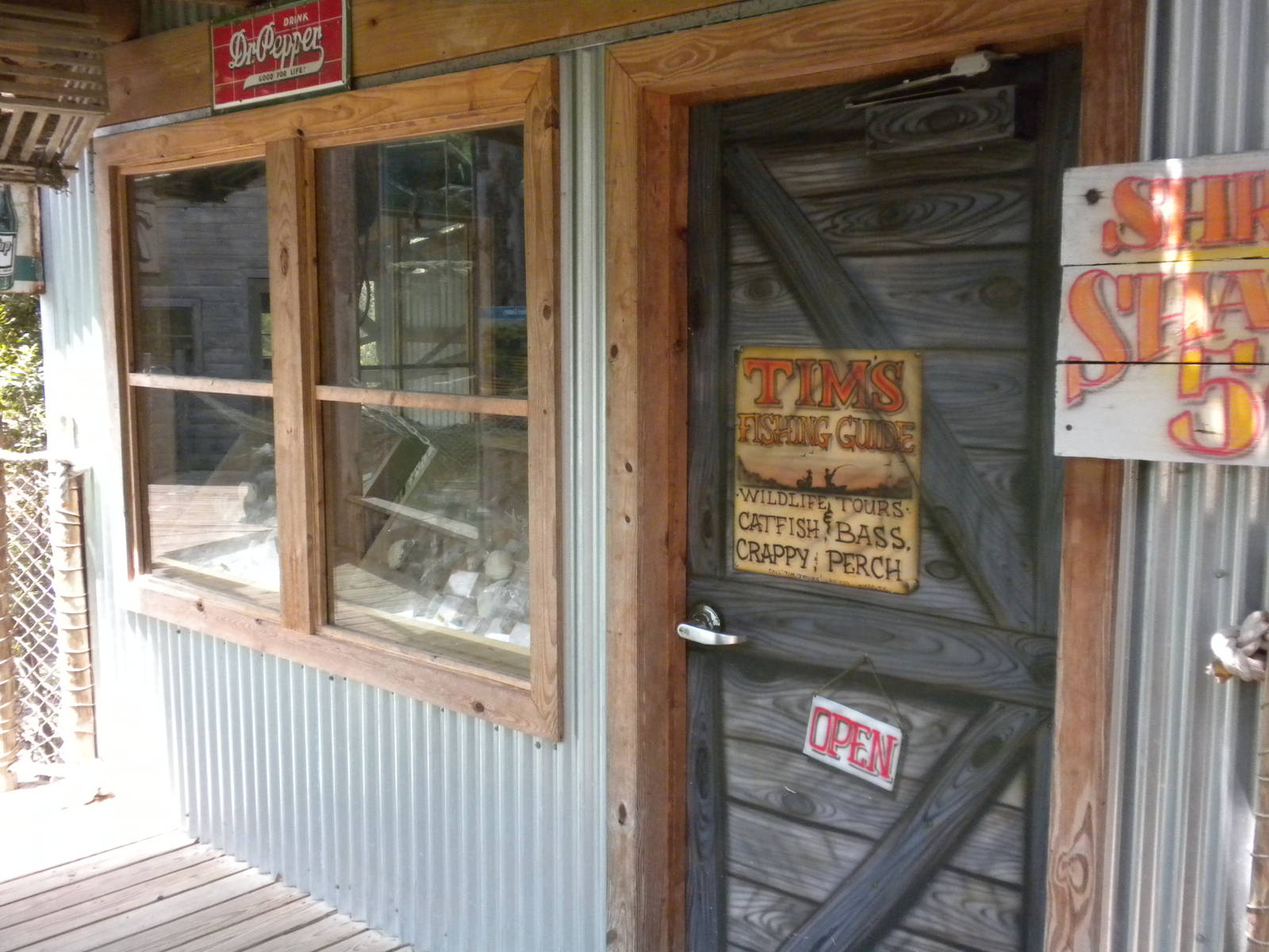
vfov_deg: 38.7
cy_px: 476
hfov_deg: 50.1
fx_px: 1356
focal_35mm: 37
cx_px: 634
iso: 400
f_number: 3.5
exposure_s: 1/316
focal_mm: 6.6
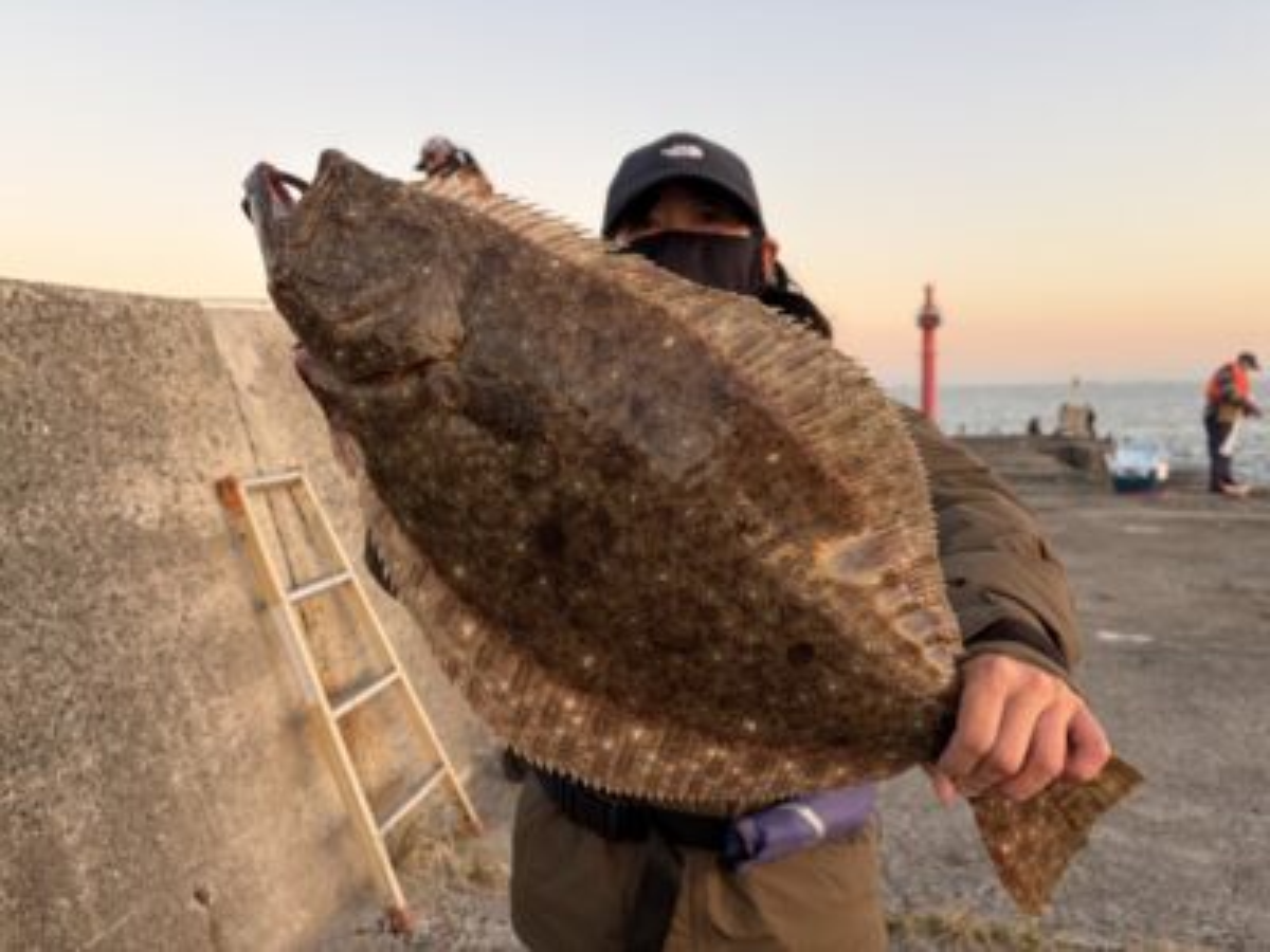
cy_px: 476
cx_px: 635
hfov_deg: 67.3
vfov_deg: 53.1
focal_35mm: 26
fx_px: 954
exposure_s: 1/122
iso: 40
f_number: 1.6
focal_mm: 5.96
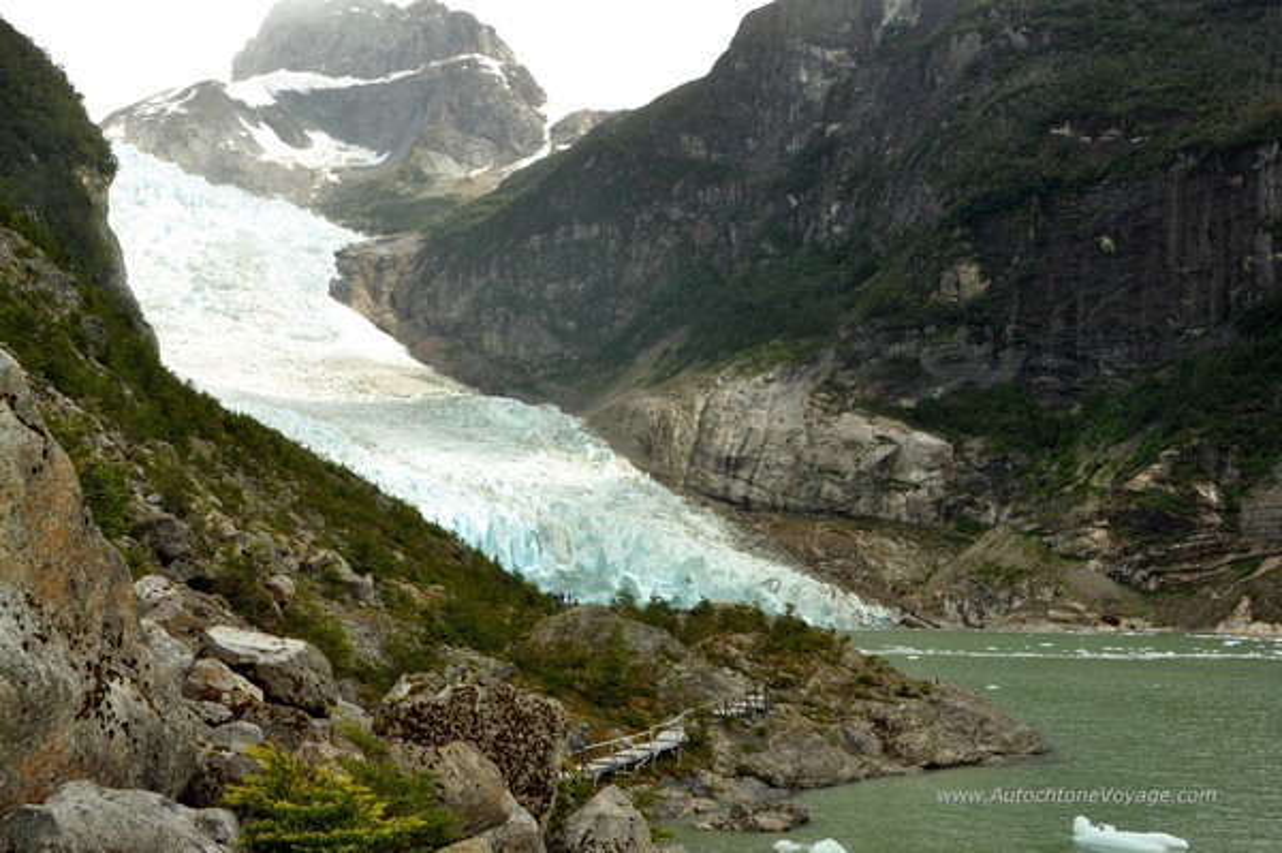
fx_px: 1281
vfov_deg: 36.8
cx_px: 641
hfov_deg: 53.2
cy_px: 426
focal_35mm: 36
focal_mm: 24
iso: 250
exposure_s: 1/400
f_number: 10
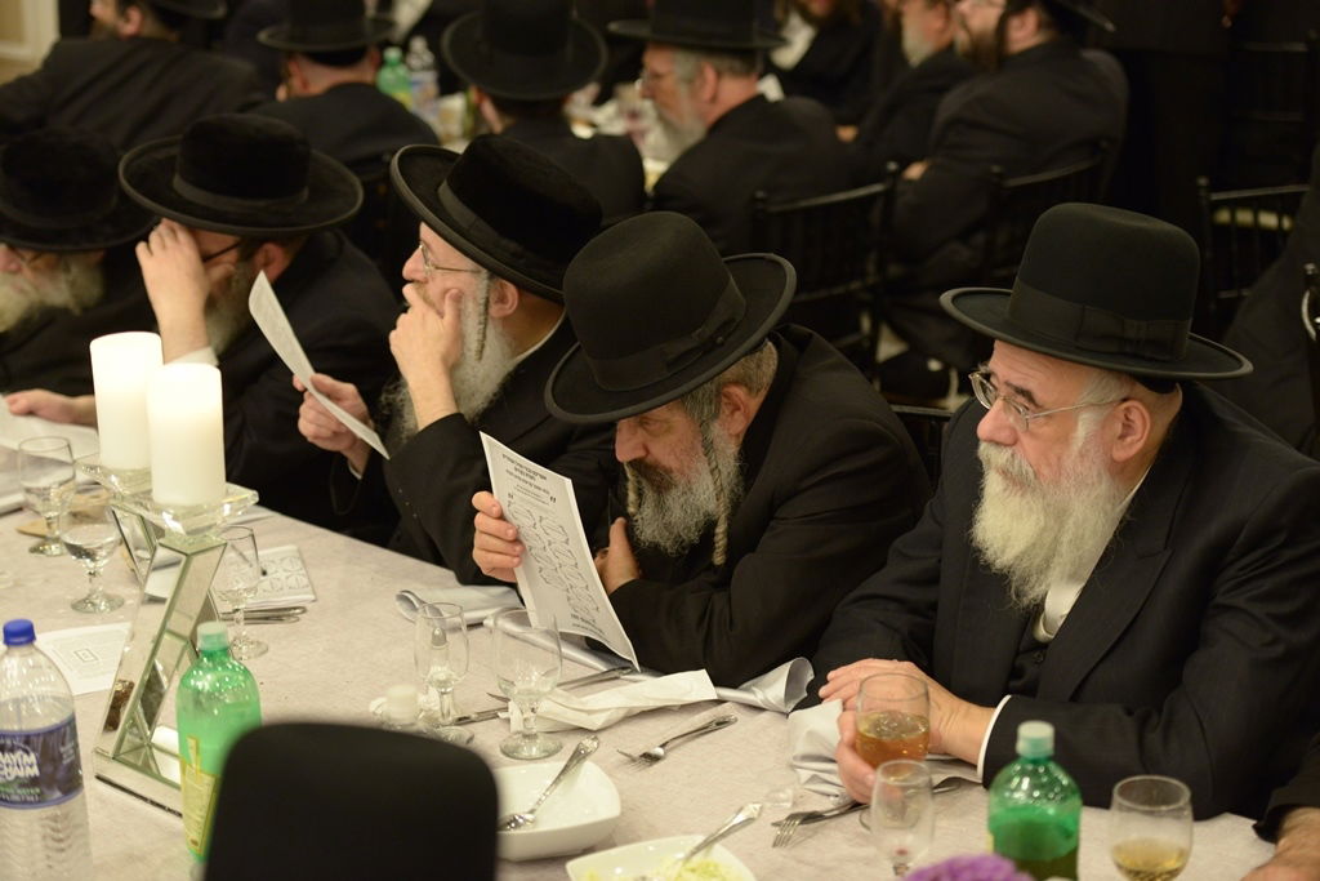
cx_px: 660
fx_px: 2567
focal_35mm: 70
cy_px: 440
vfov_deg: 19.5
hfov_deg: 28.8
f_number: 2.8
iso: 2000
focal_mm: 70
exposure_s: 1/100
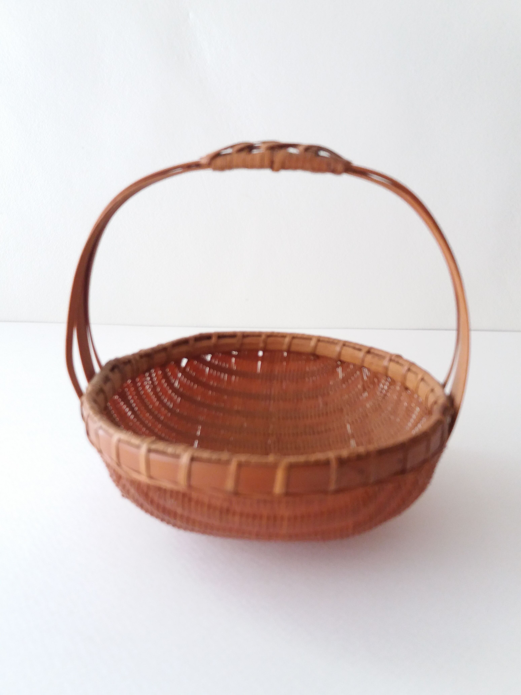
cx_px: 260
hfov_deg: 49.7
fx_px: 562
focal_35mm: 28
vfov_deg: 63.4
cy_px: 348
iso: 200
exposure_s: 1/17
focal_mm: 3.7
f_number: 1.9
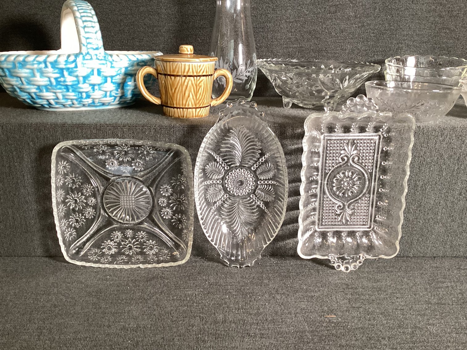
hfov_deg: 58.3
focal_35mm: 31
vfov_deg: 45.4
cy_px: 175
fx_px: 418
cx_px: 234
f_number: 2.4
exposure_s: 1/60
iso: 160
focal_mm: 3.3
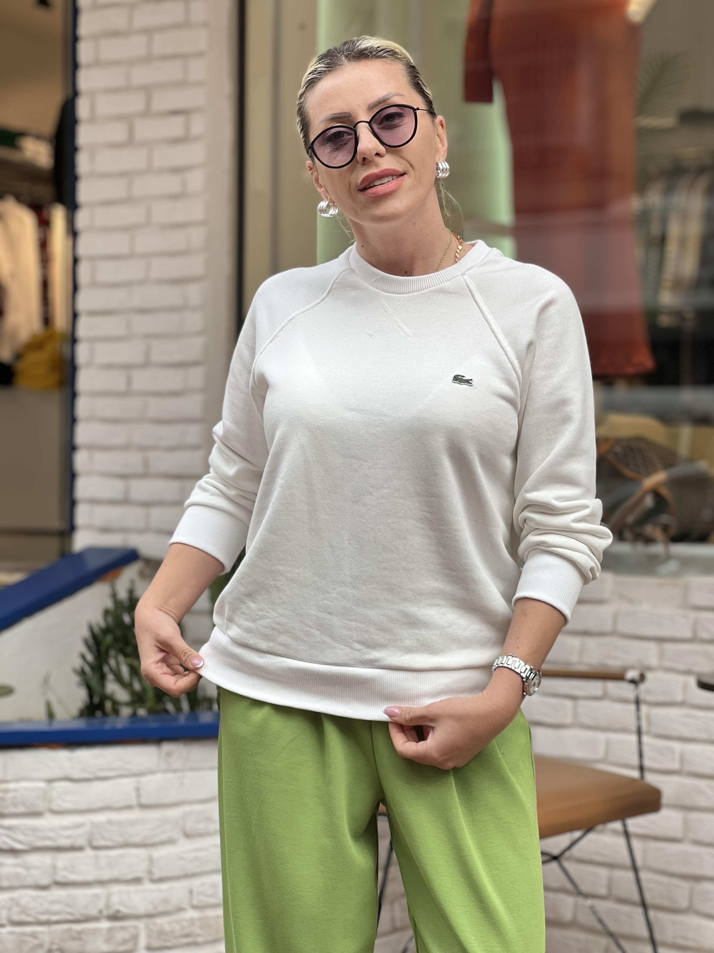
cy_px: 476
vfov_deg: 25.3
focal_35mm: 77
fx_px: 2118
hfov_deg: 19.1
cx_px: 357
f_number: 2.8
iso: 32
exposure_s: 1/121
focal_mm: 9
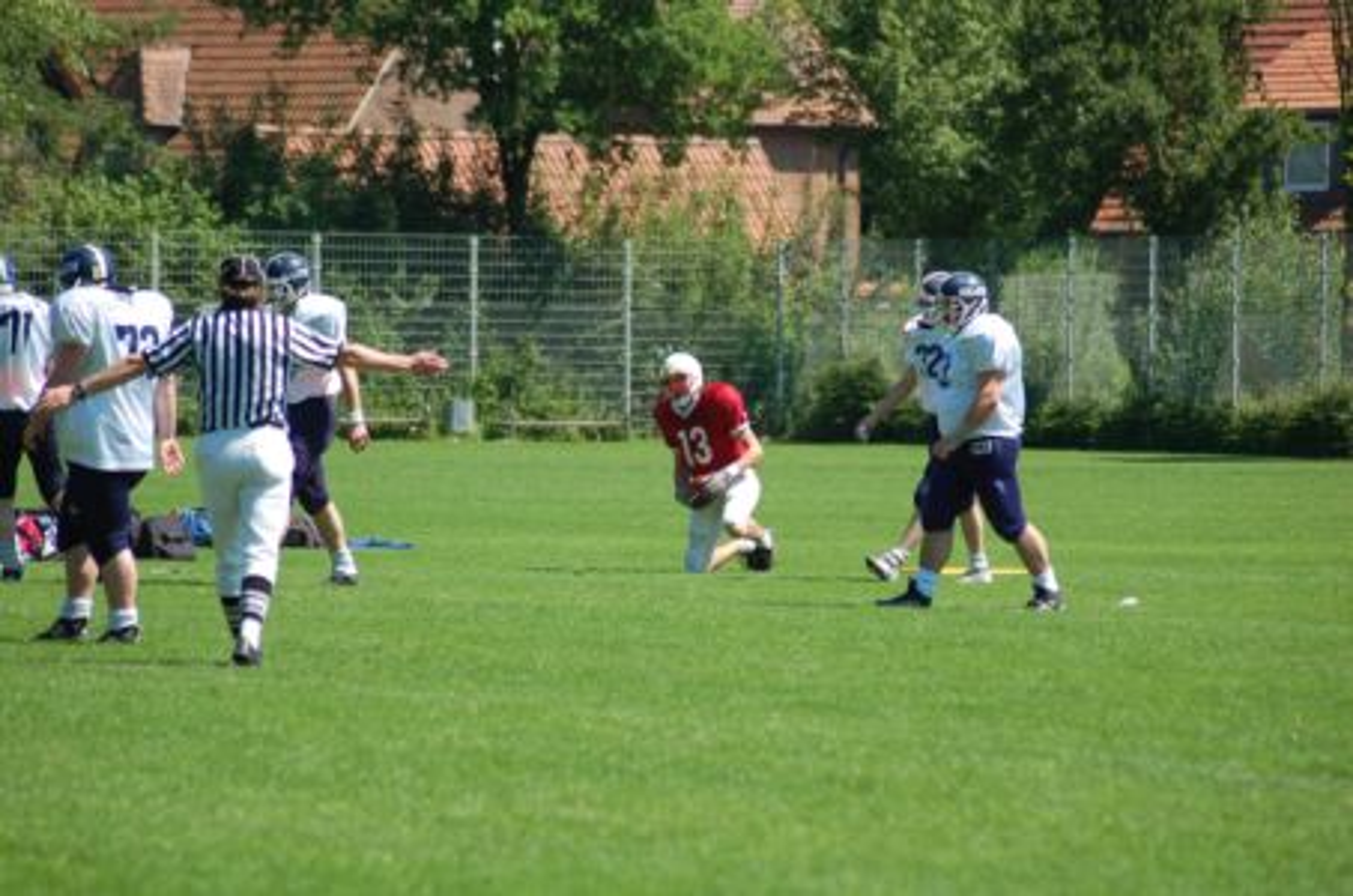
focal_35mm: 255
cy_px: 448
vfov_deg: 5.4
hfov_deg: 8.1
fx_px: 9564
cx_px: 676
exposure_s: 1/1000
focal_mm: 170
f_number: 4.8
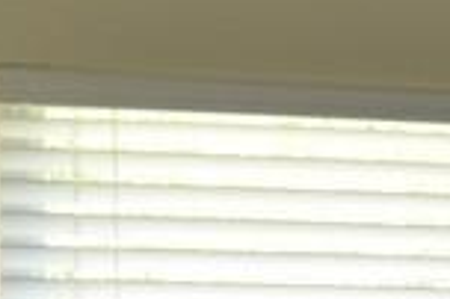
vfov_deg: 7.4
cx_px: 1060
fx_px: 2185
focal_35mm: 175
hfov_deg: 10.3
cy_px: 694
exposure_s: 1/80
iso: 400
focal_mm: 18
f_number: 3.5
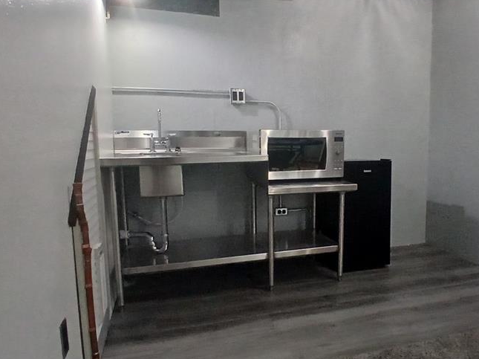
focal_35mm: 27
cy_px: 183
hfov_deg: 64.2
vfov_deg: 51.3
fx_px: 373
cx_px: 306
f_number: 2.2
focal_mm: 1.4
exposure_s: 1/24
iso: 320
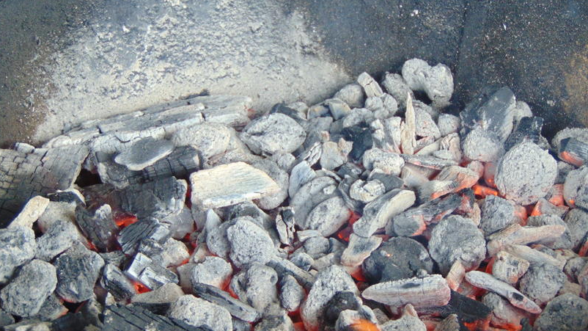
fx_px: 2058
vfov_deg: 9.2
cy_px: 214
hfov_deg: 16.3
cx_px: 308
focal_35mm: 132
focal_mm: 19.4
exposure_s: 1/30
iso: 160
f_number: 3.9
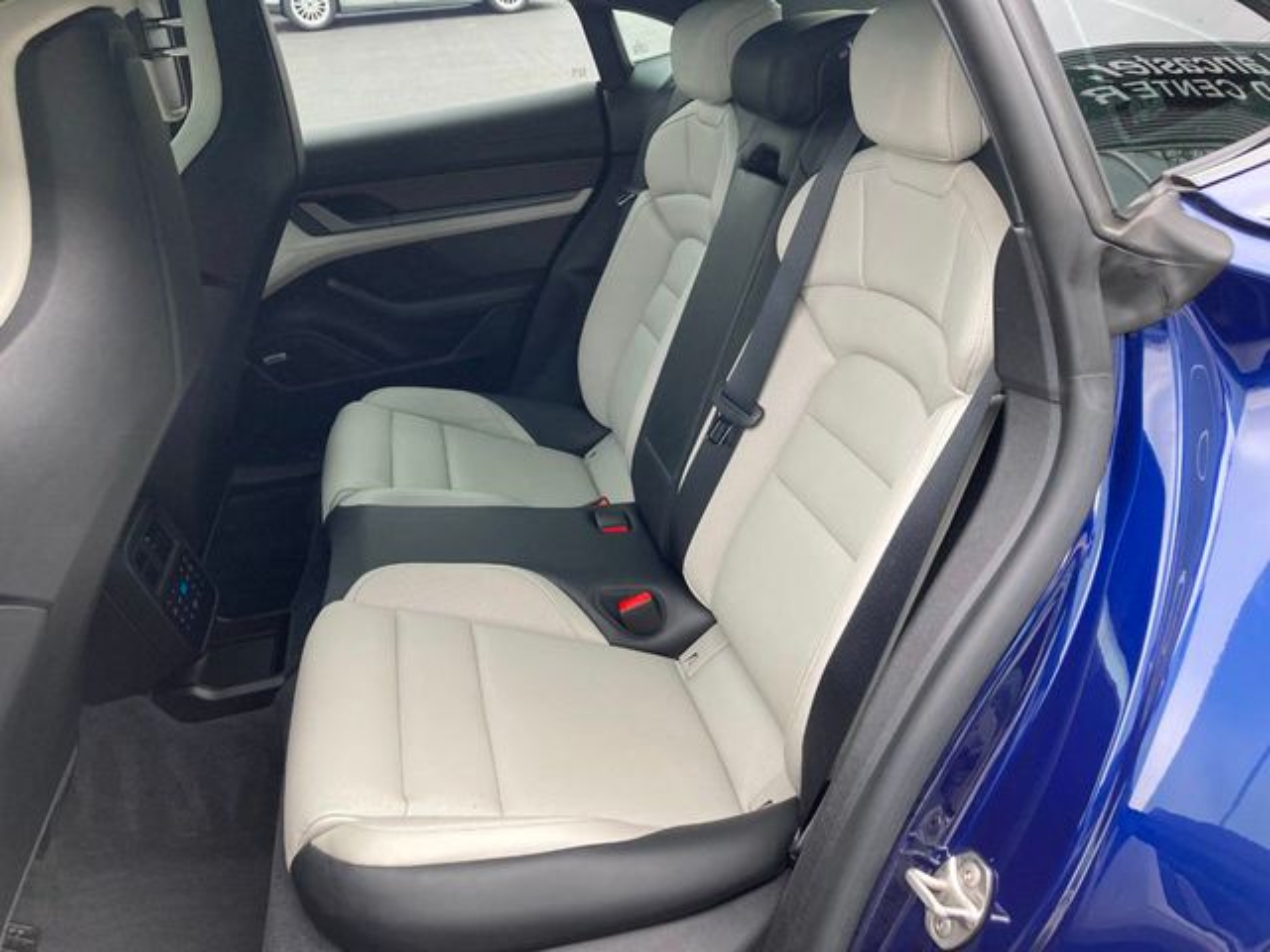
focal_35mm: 28
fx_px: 1027
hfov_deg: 63.4
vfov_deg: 49.7
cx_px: 635
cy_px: 476
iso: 80
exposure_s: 1/121
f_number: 1.8
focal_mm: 3.99
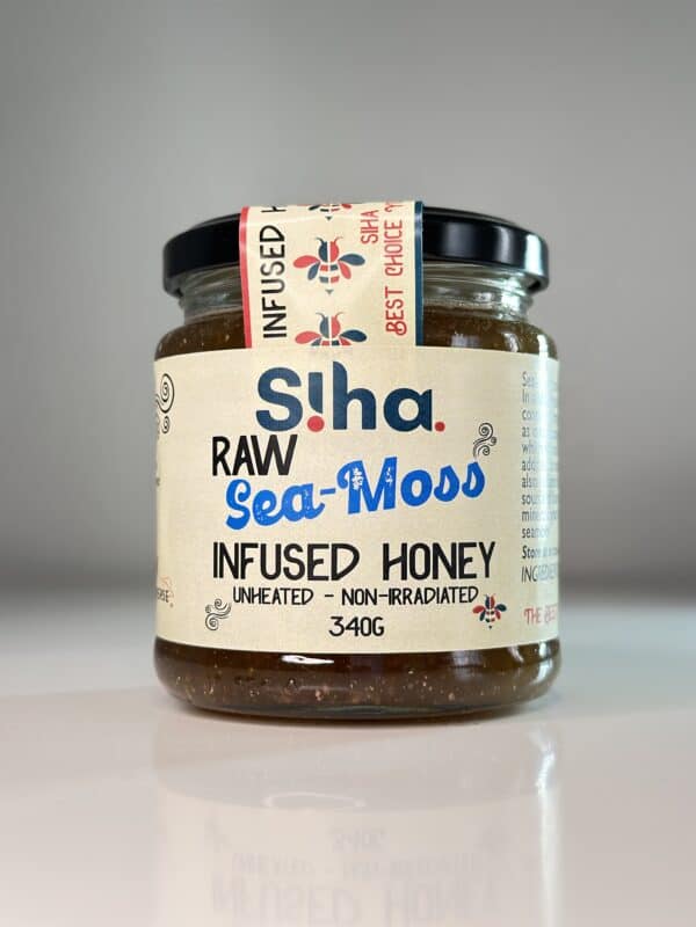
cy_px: 464
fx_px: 1287
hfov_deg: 30.3
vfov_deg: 39.7
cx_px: 348
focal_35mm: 48
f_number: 1.78
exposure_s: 1/75
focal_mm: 6.86
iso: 125
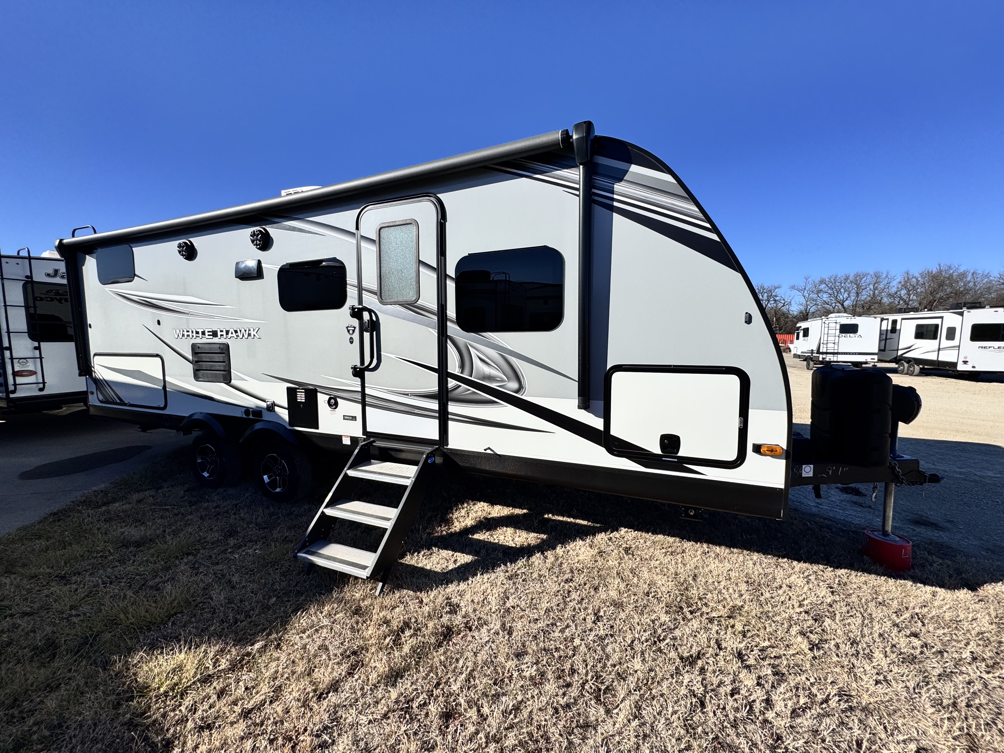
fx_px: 406
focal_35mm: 14
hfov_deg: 102.1
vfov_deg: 85.7
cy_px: 376
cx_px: 502
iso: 50
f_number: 2.2
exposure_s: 1/2874
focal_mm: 2.22
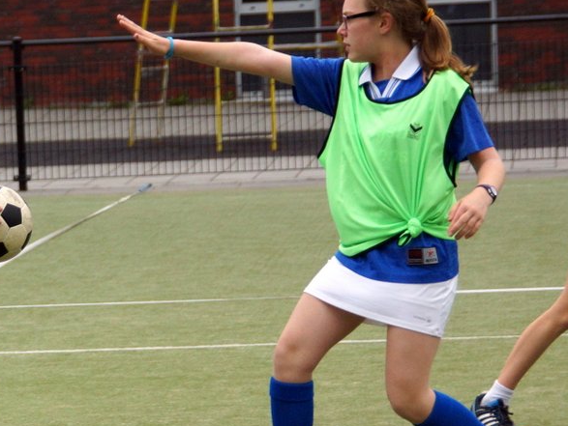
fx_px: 3511
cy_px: 259
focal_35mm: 214
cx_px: 158
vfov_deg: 7.0
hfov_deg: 9.2
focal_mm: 85
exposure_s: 1/800
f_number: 5.6
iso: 640
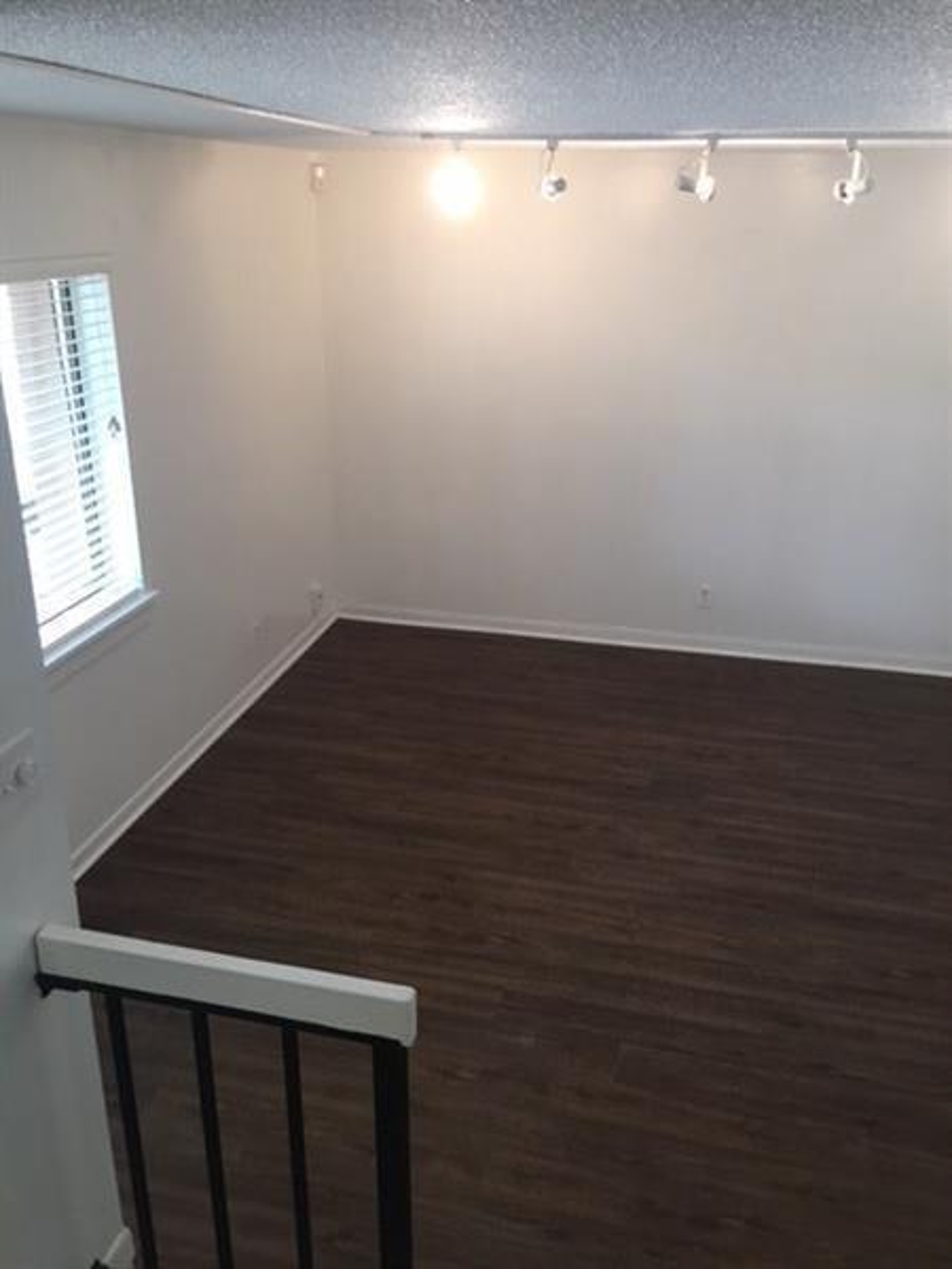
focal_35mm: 29
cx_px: 476
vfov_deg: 61.7
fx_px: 1063
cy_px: 634
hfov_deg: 48.2
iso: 100
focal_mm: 4.15
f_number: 2.2
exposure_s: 1/30
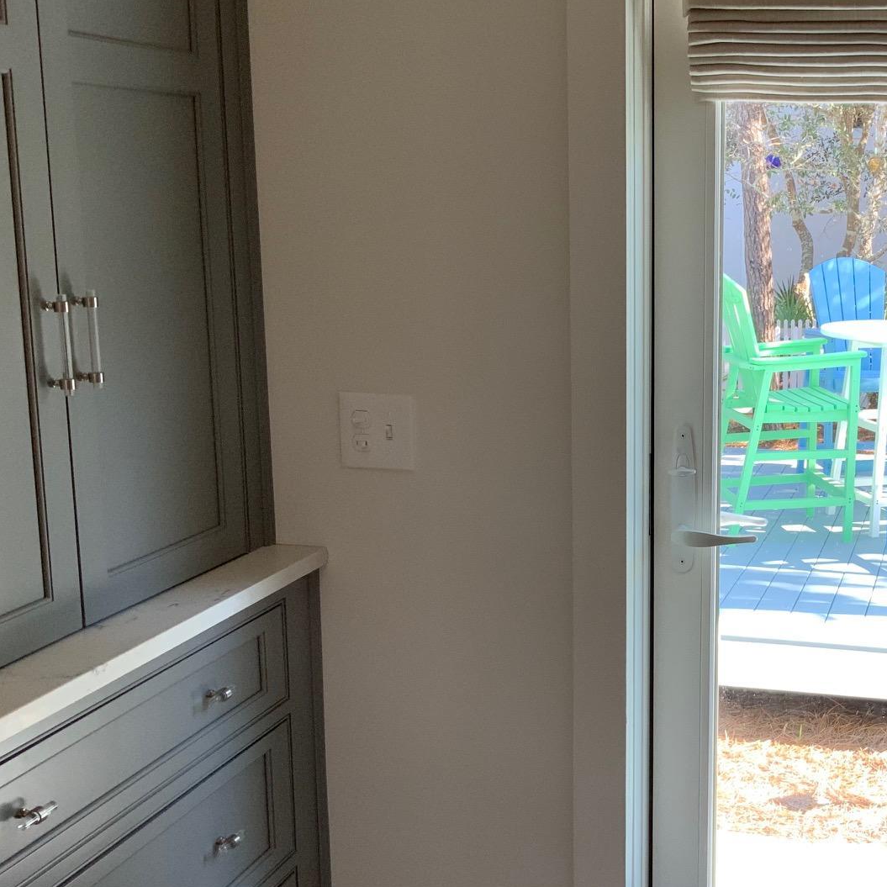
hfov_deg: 33.3
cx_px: 752
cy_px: 497
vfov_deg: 34.6
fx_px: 1421
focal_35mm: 49
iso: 40
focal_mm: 3
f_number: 1.8
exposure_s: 1/120
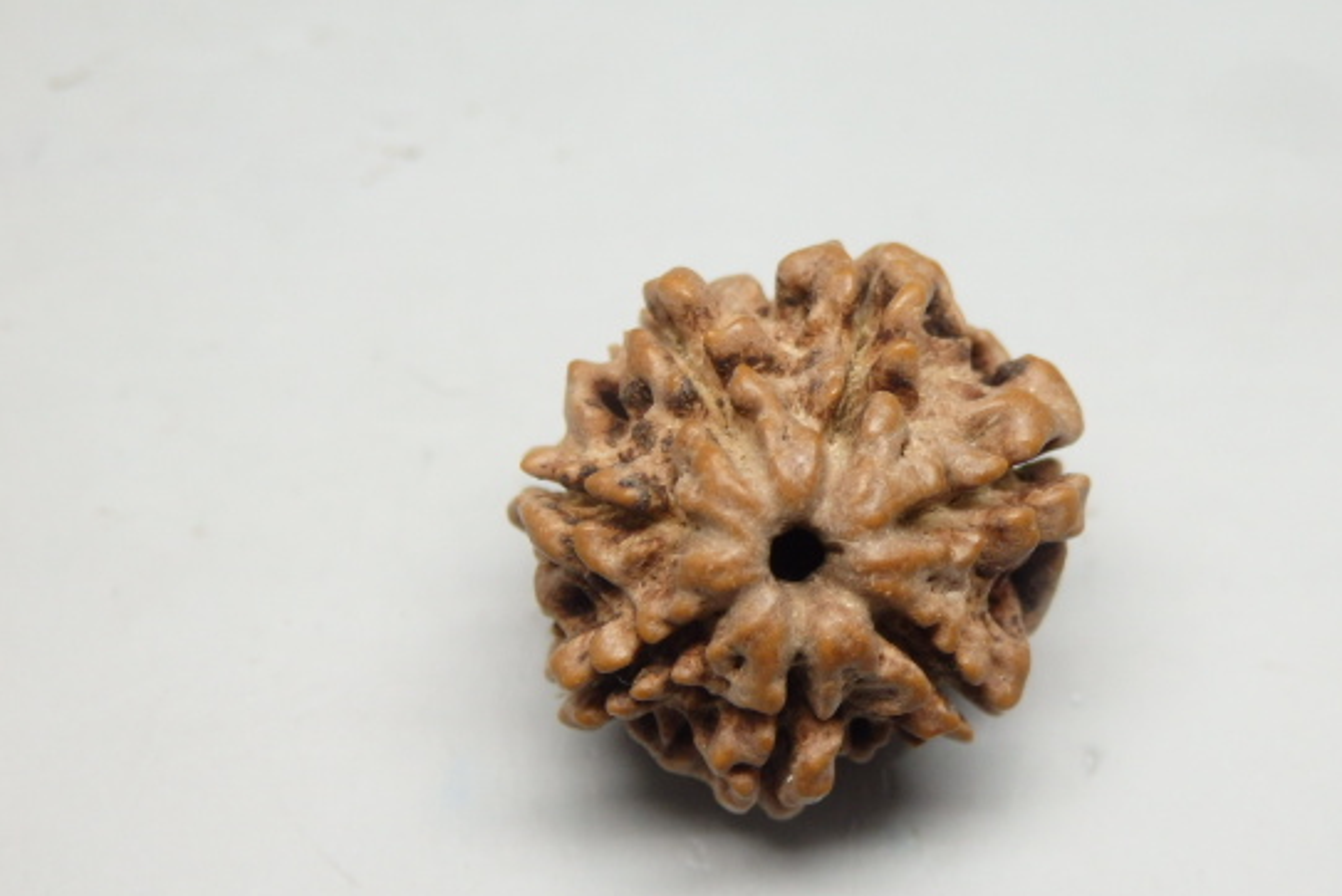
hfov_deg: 25.0
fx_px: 3021
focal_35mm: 81
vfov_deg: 16.9
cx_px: 773
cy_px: 473
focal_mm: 11.9
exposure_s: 1/100
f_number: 4.4
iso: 320
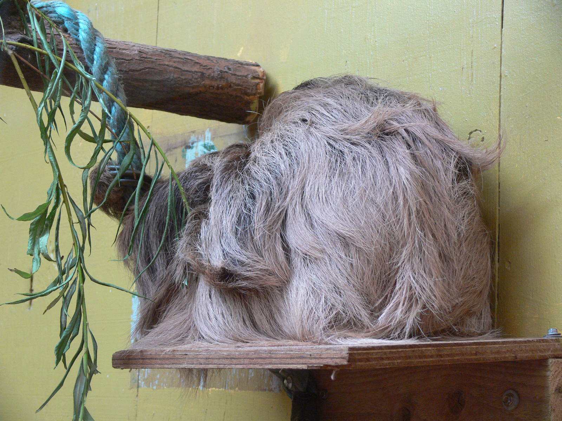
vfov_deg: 18.4
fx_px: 1299
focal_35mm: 80
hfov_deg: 24.4
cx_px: 281
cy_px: 210
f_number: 3.2
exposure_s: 1/20
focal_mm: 16.9
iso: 200
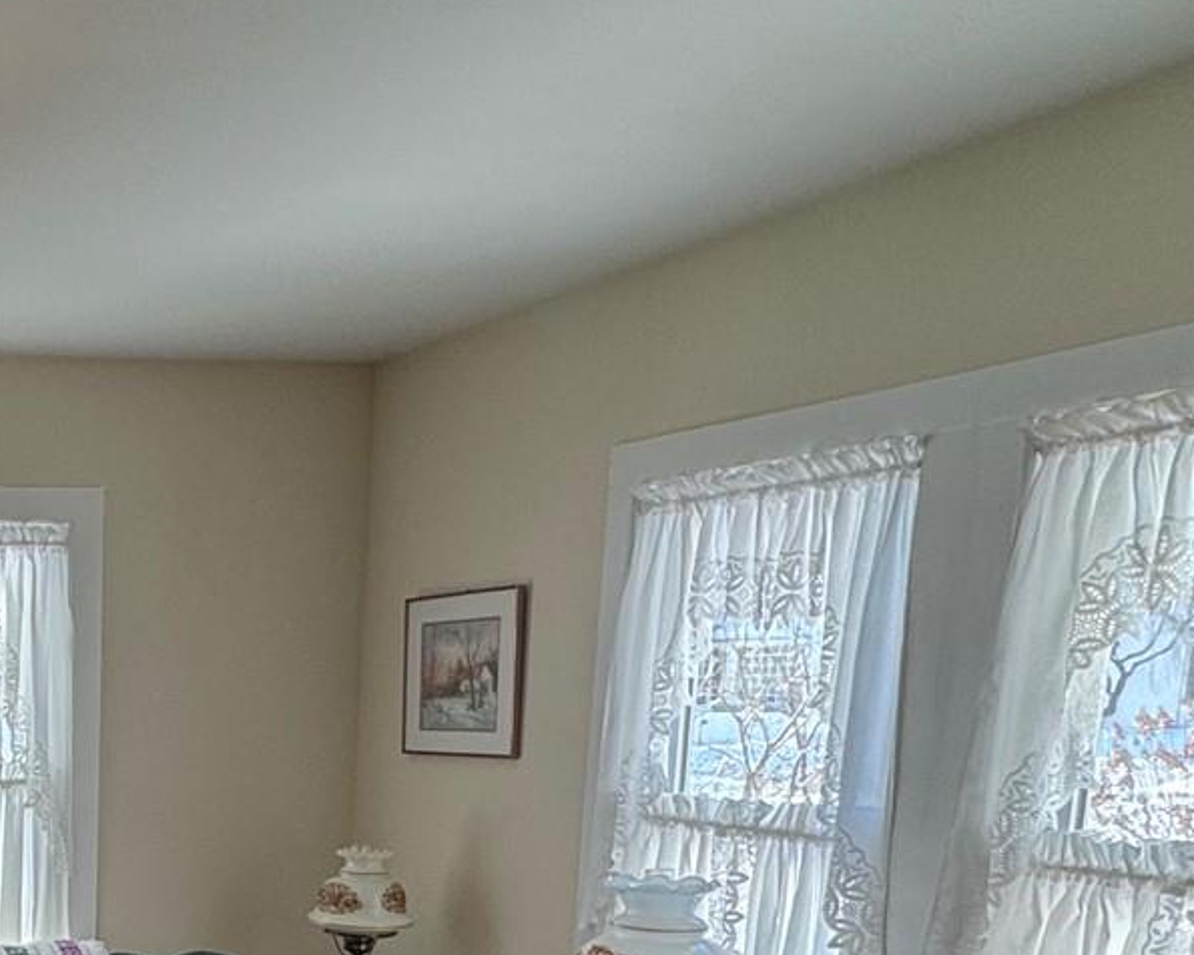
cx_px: -140
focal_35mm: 47
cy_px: 997
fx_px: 1661
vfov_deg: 29.5
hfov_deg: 33.9
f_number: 2.2
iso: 100
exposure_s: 1/120
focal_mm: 2.22
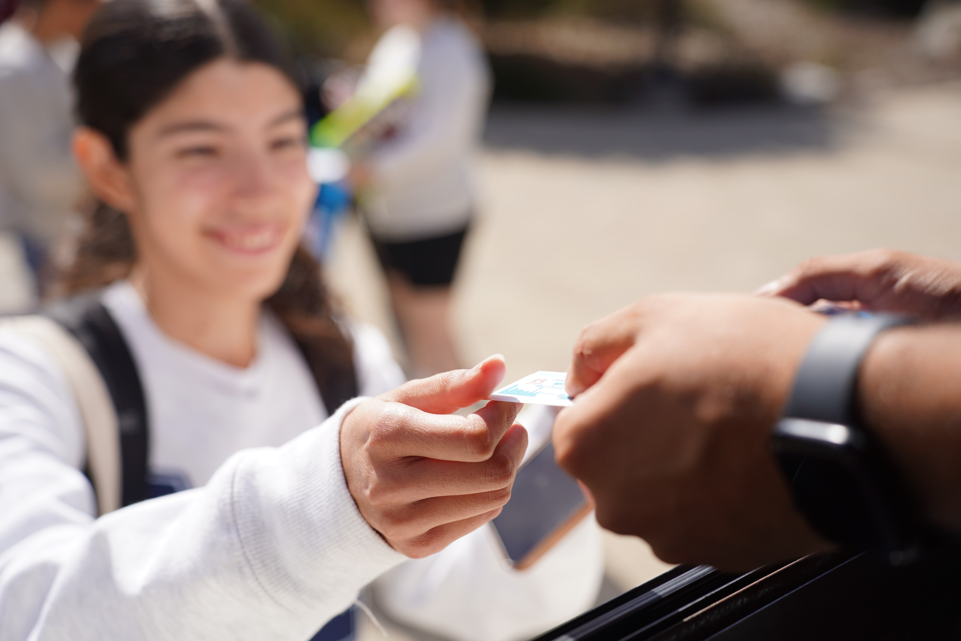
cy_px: 320
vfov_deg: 31.2
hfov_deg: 45.4
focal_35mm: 43
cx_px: 480
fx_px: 1148
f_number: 2.8
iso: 100
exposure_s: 1/1600
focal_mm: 43
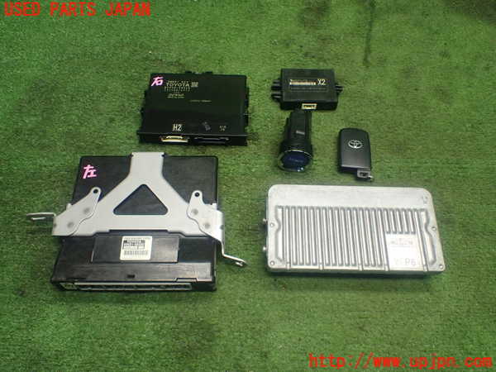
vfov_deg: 46.8
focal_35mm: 30
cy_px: 186
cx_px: 248
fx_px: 430
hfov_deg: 60.0
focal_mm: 5.4
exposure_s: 1/125
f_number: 2.3
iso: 500
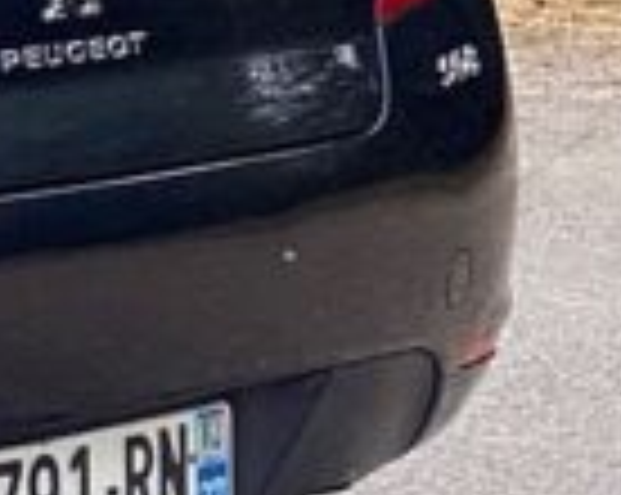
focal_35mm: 294
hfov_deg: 6.1
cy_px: -279
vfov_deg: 5.2
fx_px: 5396
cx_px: -1138
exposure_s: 1/406
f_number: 2
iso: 20
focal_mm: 6
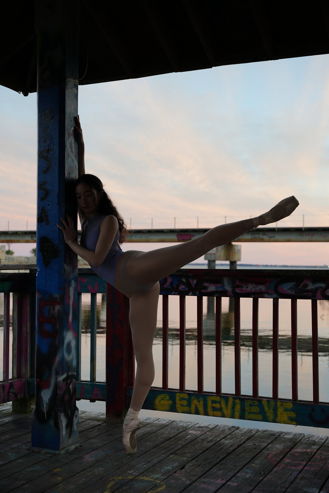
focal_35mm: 47
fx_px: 647
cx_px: 164
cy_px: 246
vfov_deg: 41.8
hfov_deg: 28.5
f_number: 4
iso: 160
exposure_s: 1/60
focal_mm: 47.2
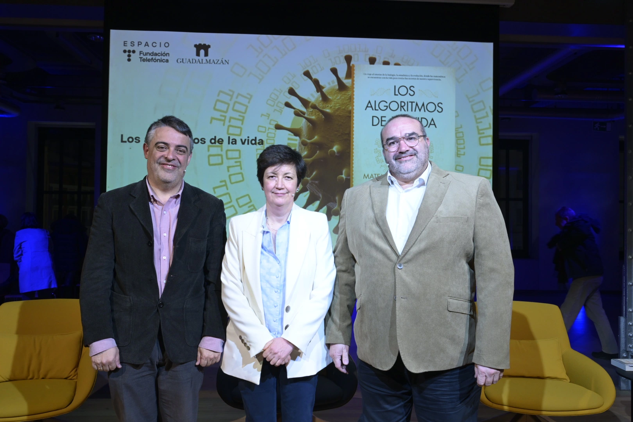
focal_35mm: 30
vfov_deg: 43.6
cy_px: 211
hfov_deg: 61.9
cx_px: 316
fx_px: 527
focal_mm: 30
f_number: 9
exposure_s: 1/80
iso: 1250
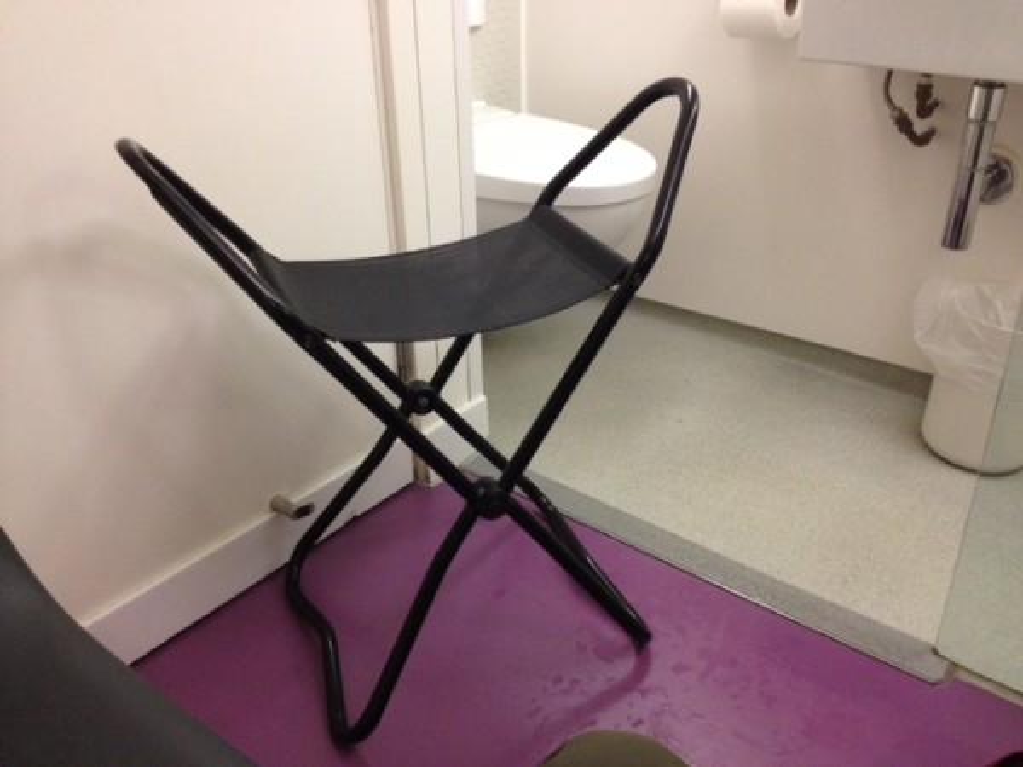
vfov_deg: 40.7
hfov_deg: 52.6
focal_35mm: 35
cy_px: 384
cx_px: 512
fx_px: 1034
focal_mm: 4.28
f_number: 2.4
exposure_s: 1/20
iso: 250
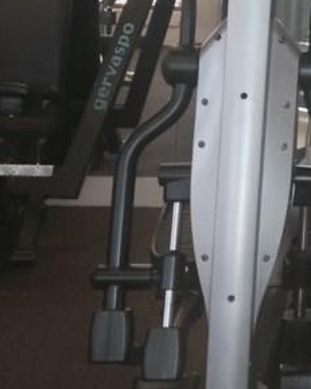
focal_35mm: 114
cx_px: 578
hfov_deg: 12.3
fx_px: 1312
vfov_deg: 16.7
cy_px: 59
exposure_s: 1/20
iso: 125
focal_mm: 4.12
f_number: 2.4
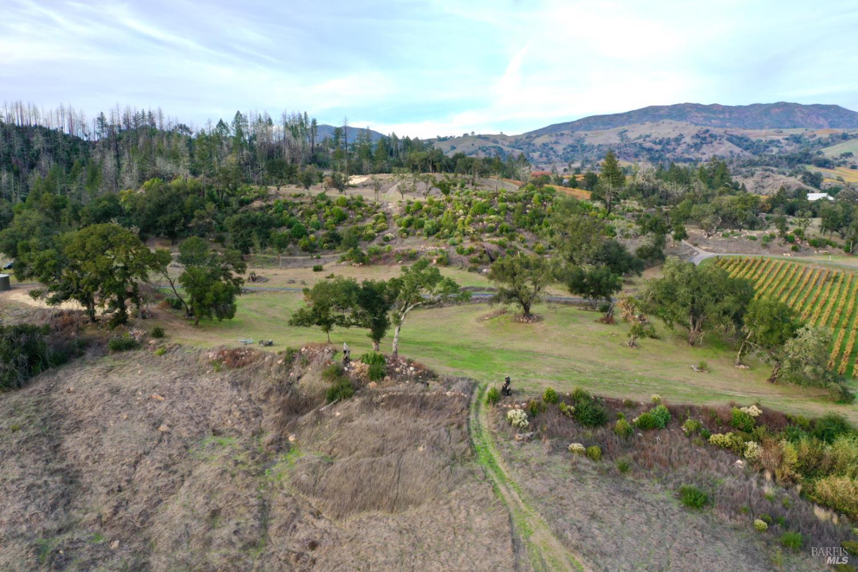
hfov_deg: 65.5
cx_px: 429
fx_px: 667
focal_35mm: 28
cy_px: 286
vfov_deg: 46.4
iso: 100
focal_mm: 10.26
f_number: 6.3
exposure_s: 1/50
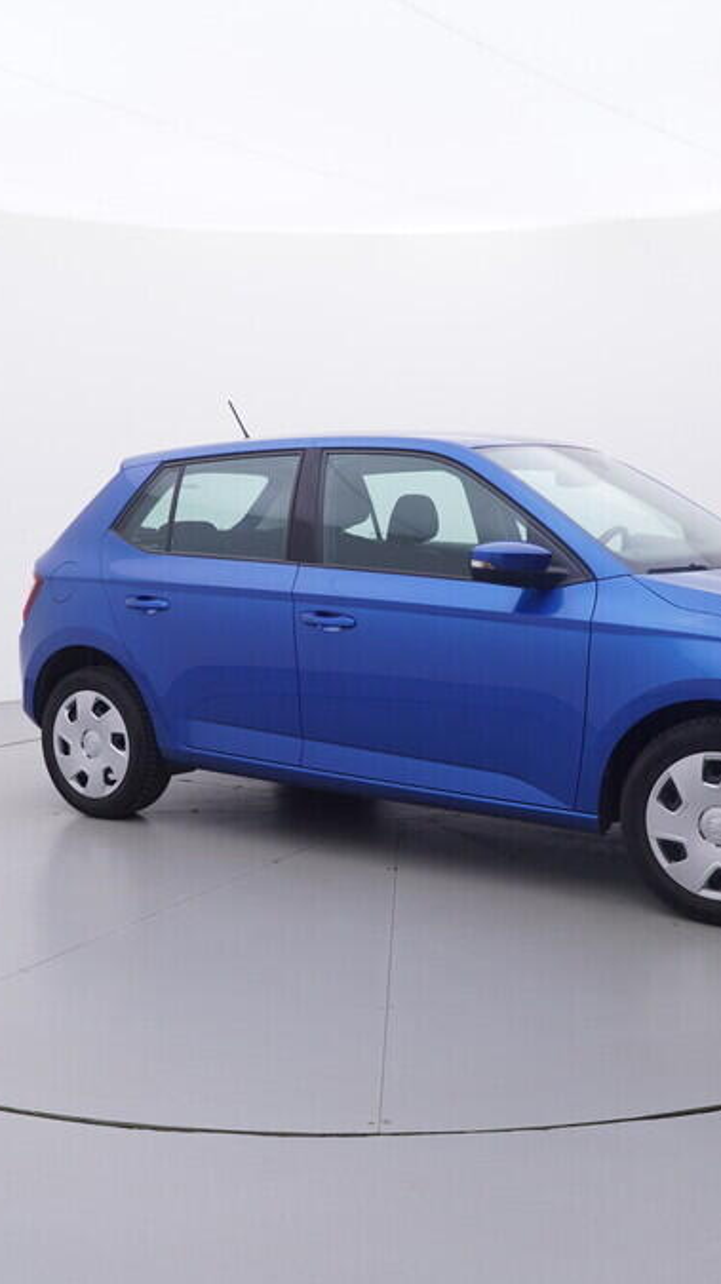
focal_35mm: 36
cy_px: 647
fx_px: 1218
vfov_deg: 55.6
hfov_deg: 32.9
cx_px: 399
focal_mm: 15
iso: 200
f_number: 5
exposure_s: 1/80
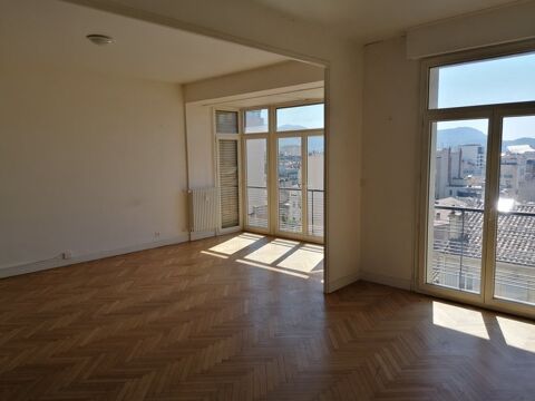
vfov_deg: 51.4
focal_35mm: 27
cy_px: 200
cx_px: 268
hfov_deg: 65.3
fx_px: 417
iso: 50
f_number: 1.8
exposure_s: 1/615
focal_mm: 4.75
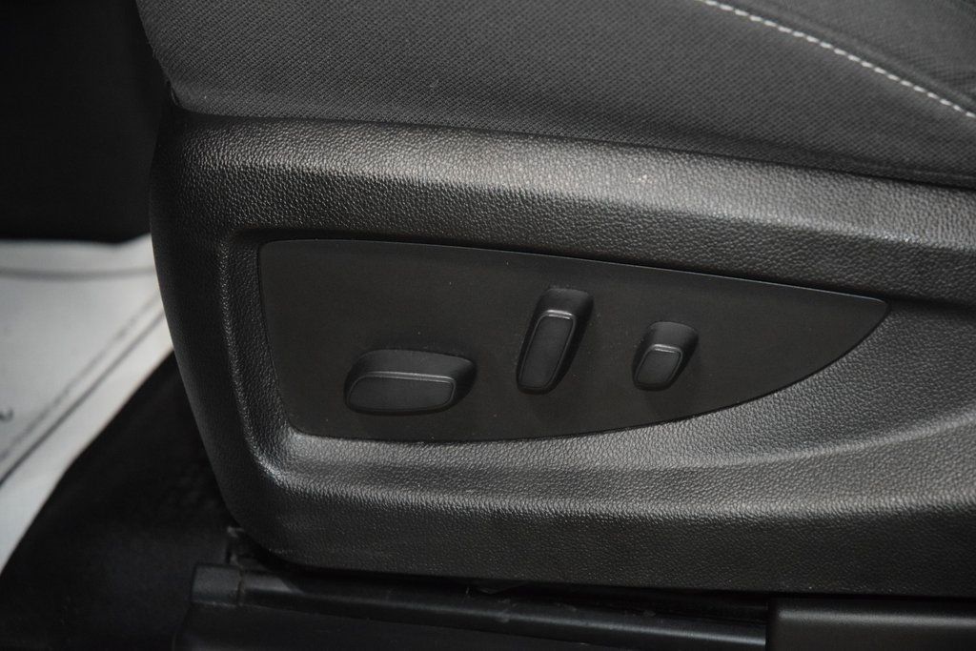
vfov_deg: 13.0
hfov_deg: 19.5
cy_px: 326
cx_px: 488
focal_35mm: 105
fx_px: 2847
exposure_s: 1/80
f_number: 4.5
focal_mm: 70
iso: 3200
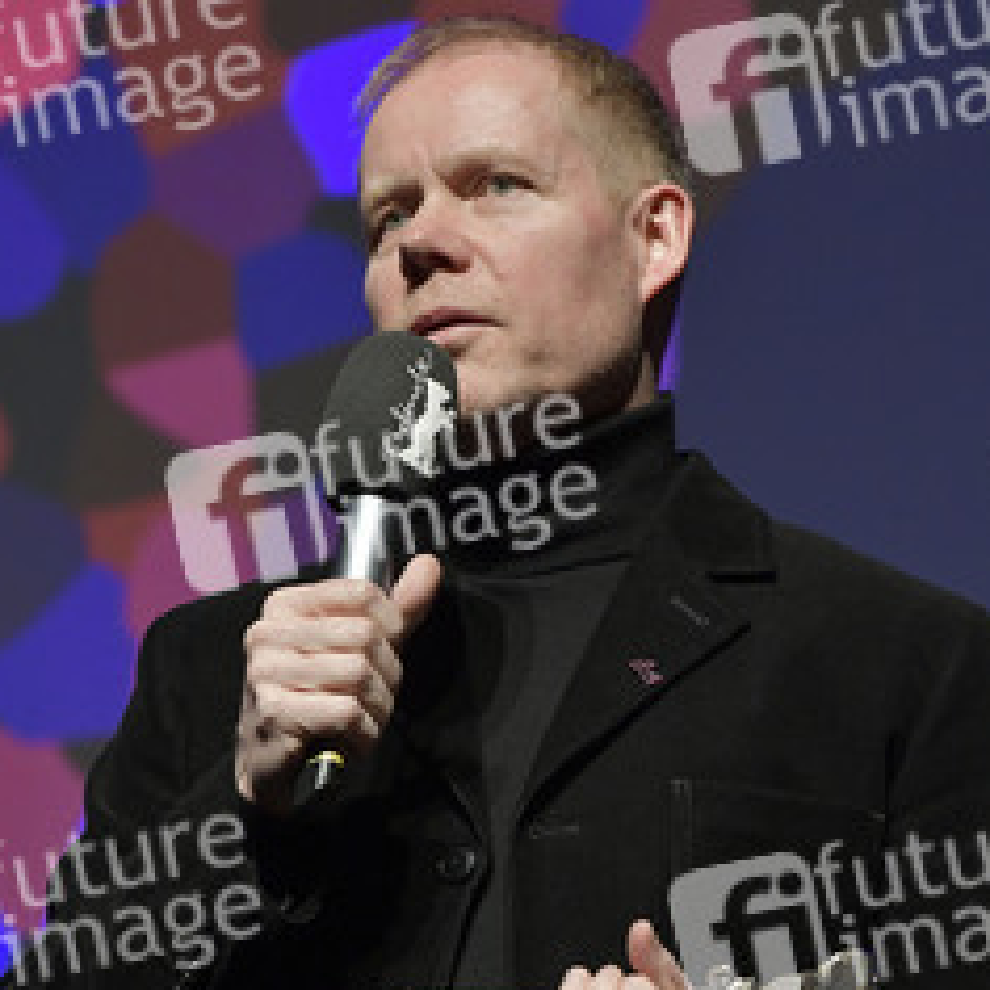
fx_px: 7216
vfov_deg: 7.8
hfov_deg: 7.8
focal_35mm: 223
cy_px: 705
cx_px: 503
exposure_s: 1/125
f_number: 5.6
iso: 3200
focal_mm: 155
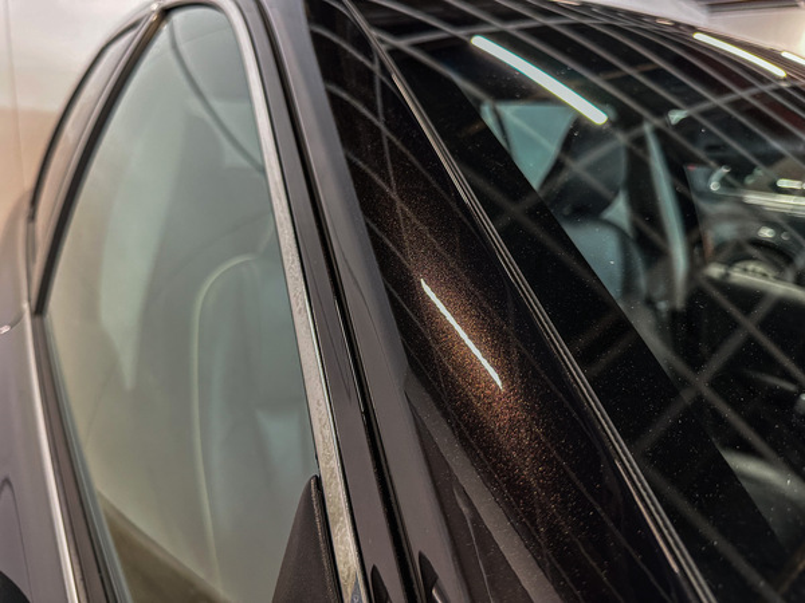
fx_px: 558
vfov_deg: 56.8
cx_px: 402
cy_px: 302
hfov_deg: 71.6
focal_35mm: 24
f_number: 1.78
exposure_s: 1/50
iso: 250
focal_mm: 6.86
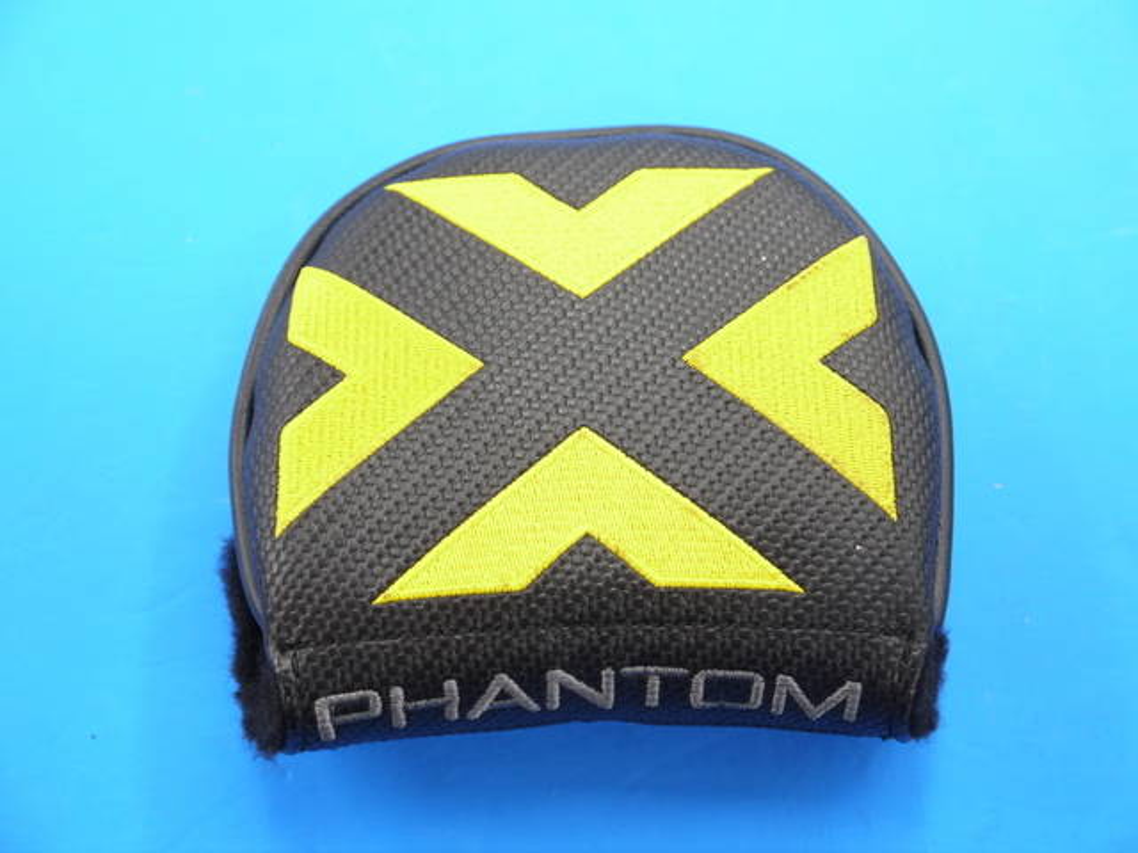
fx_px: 1644
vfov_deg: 29.1
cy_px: 426
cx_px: 569
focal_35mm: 50
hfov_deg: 38.2
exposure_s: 1/100
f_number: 4.6
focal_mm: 25
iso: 800
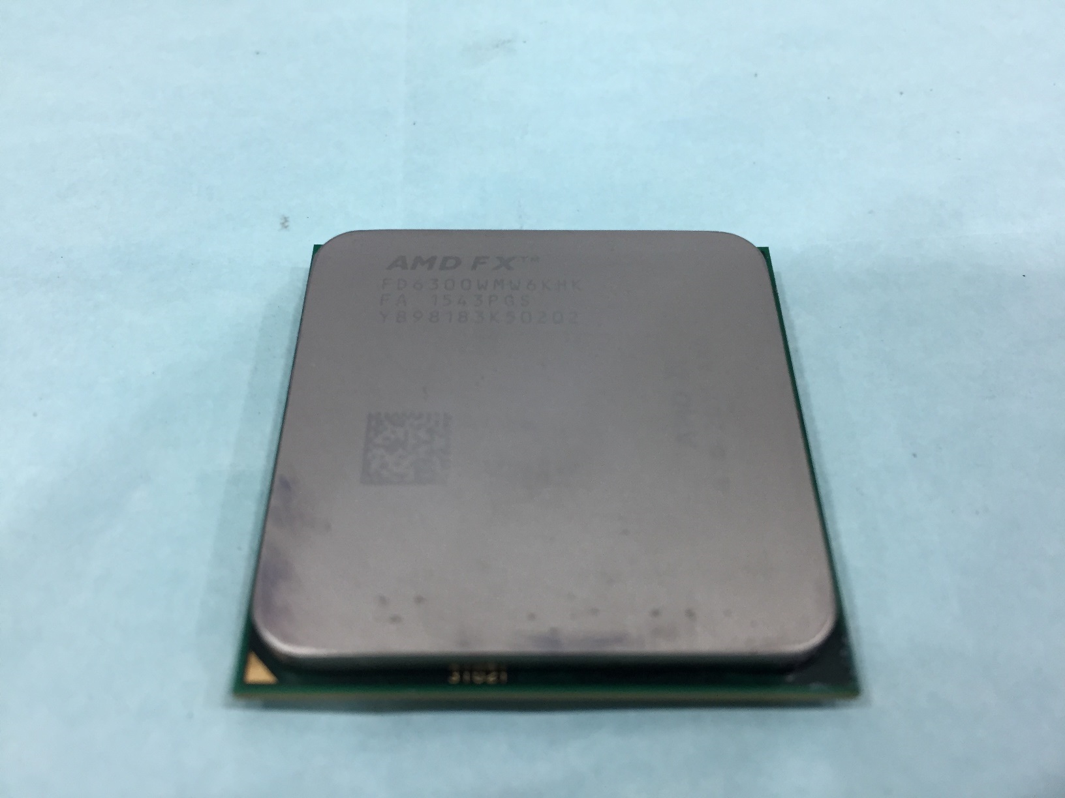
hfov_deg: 61.7
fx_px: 892
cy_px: 399
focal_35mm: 29
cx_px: 532
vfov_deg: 48.2
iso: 64
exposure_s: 1/33
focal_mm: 4.15
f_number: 2.2
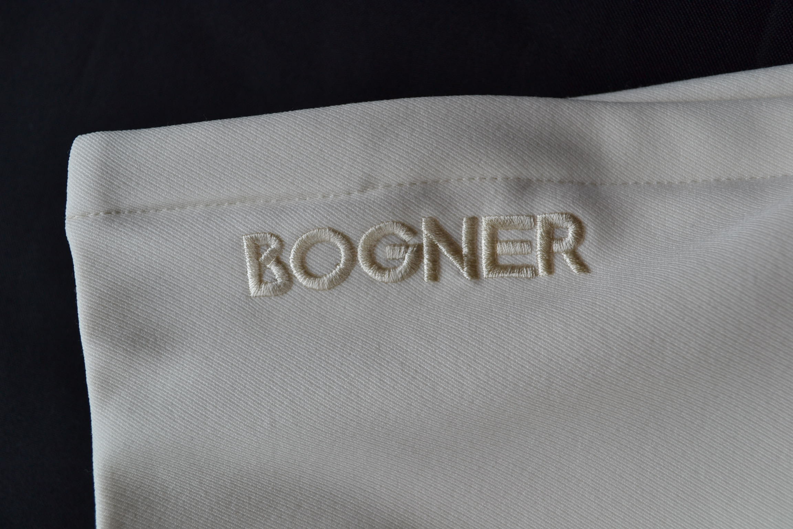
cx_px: 396
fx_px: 859
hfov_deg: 49.6
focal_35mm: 39
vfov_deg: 34.2
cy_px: 264
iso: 320
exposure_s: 1/125
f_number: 5.6
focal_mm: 26
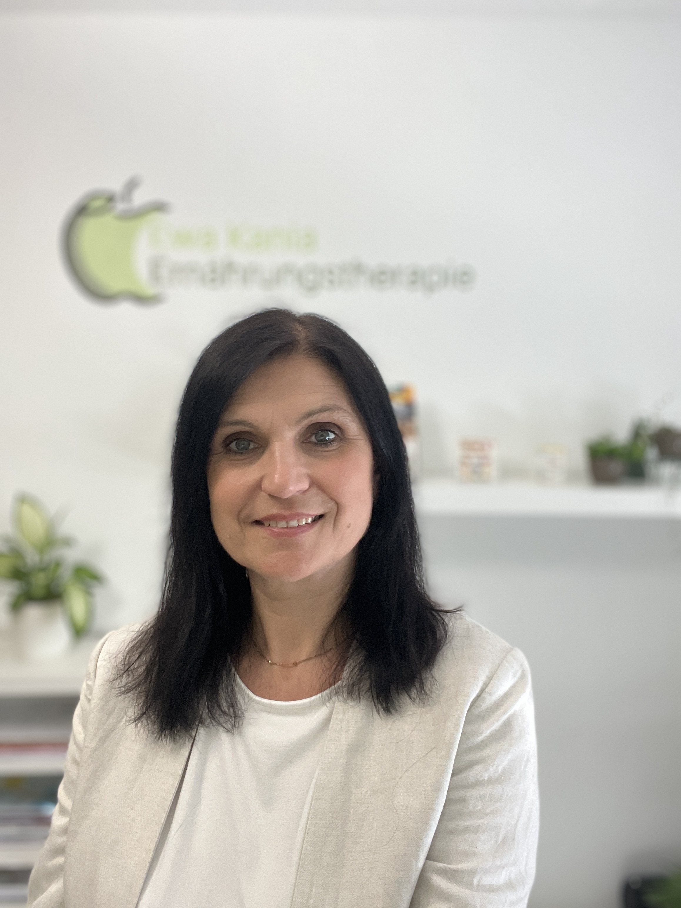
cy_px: 454
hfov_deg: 46.8
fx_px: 787
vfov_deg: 60.0
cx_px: 340
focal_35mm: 30
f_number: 2.2
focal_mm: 2.71
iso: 250
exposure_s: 1/60
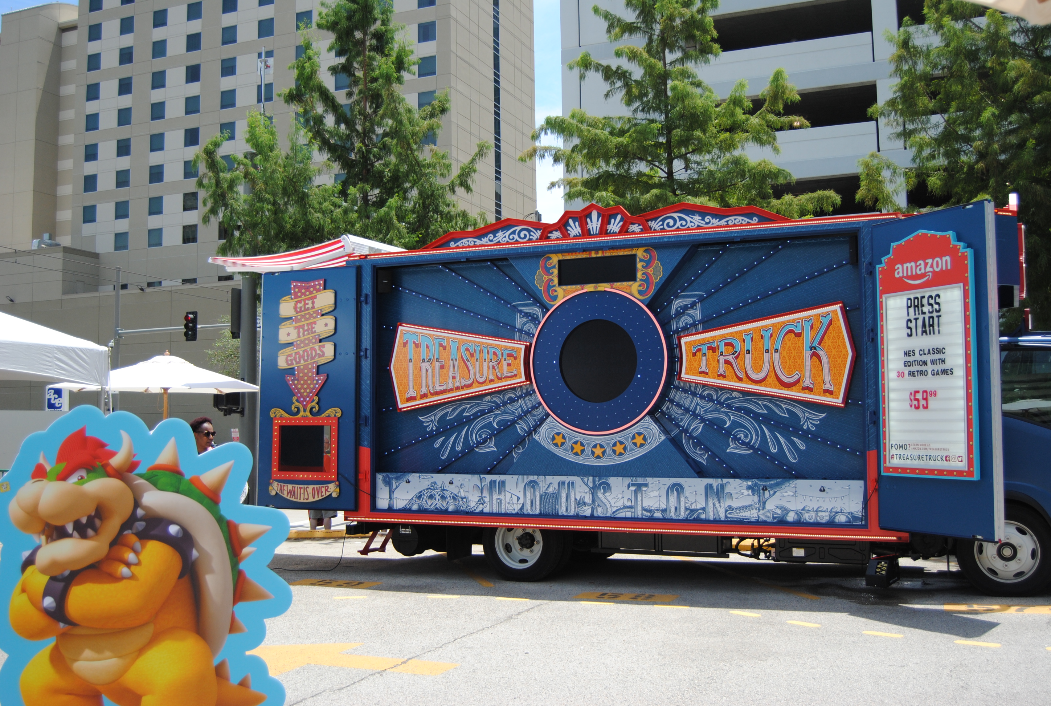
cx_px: 526
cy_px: 353
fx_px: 1053
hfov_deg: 53.0
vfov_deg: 37.0
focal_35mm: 36
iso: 180
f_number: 4
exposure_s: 1/1000
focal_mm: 24
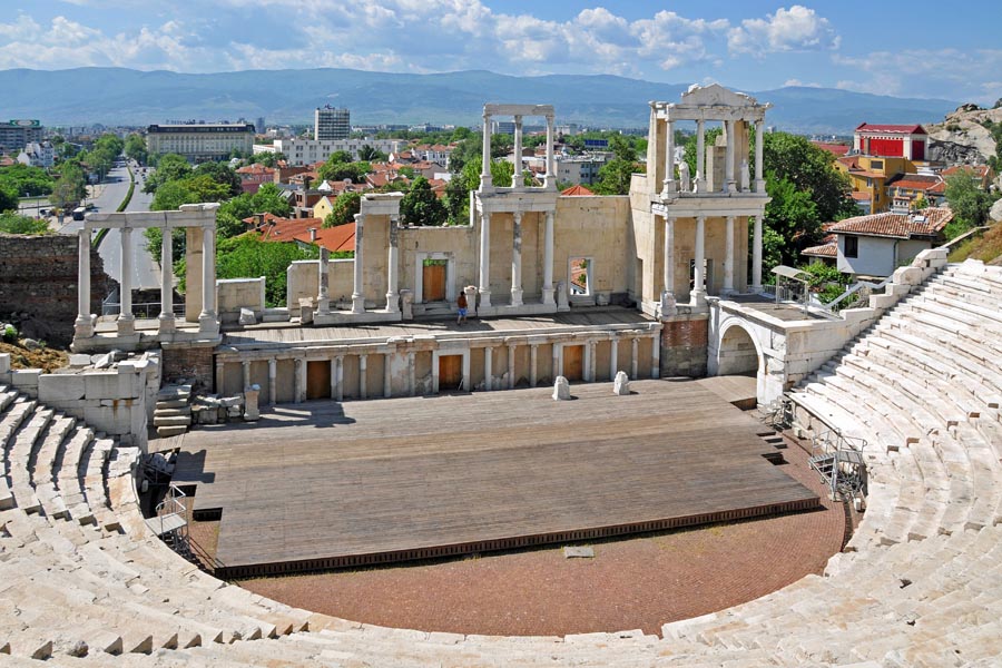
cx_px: 501
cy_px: 334
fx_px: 751
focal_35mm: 27
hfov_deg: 67.4
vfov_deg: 47.9
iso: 200
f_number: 10
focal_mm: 18
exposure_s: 1/400
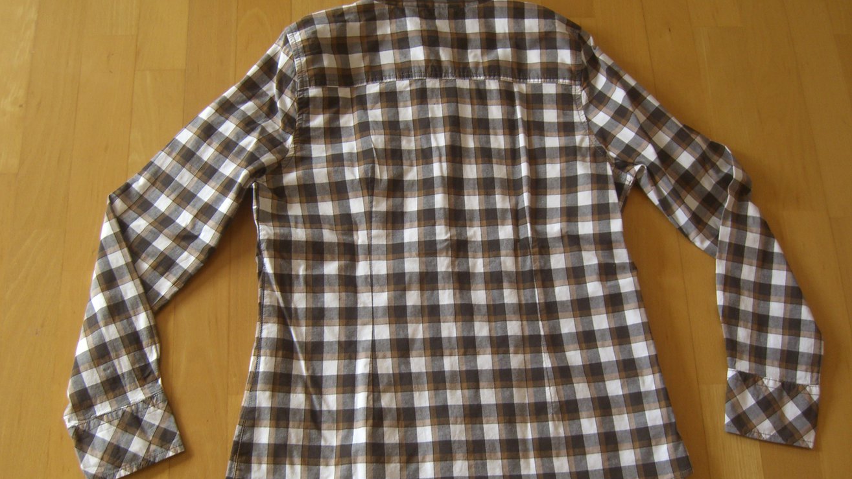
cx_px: 421
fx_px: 949
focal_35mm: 42
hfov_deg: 48.4
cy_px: 282
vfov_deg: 28.3
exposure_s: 1/25
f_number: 2.8
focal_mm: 7.9
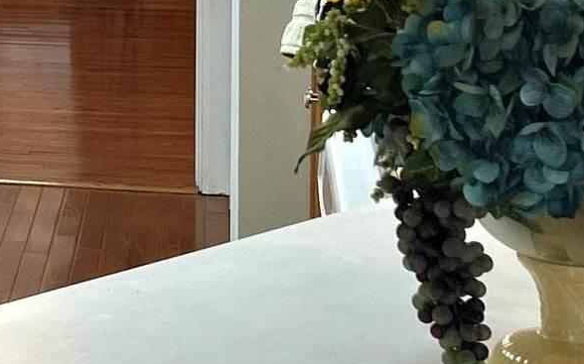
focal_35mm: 144
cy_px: -132
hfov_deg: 13.6
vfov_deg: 8.9
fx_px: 2291
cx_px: -323
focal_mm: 5.7
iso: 80
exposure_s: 1/60
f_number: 1.5
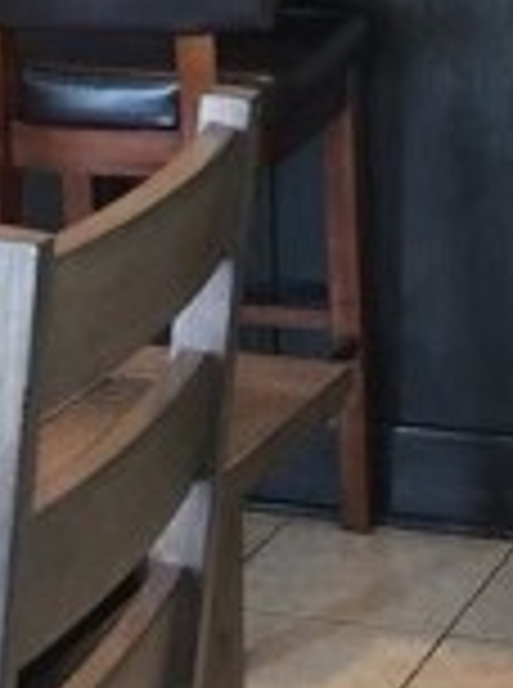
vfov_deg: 13.5
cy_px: 166
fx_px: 2897
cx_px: 238
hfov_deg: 10.1
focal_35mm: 146
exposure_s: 1/15
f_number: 2.2
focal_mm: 4.15
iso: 80
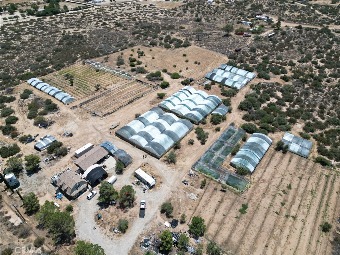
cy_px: 128
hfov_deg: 71.6
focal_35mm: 24
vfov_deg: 56.8
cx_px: 170
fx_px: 236
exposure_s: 1/1000
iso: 120
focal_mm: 6.72
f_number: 1.7
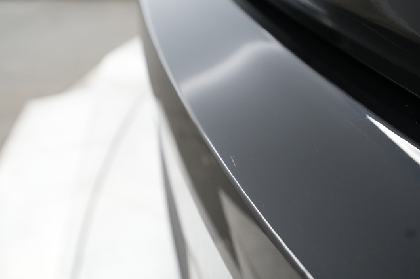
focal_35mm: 28
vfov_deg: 46.4
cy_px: 140
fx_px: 326
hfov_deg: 65.5
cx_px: 210
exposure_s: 1/100
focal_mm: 28
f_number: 4.5
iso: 4000
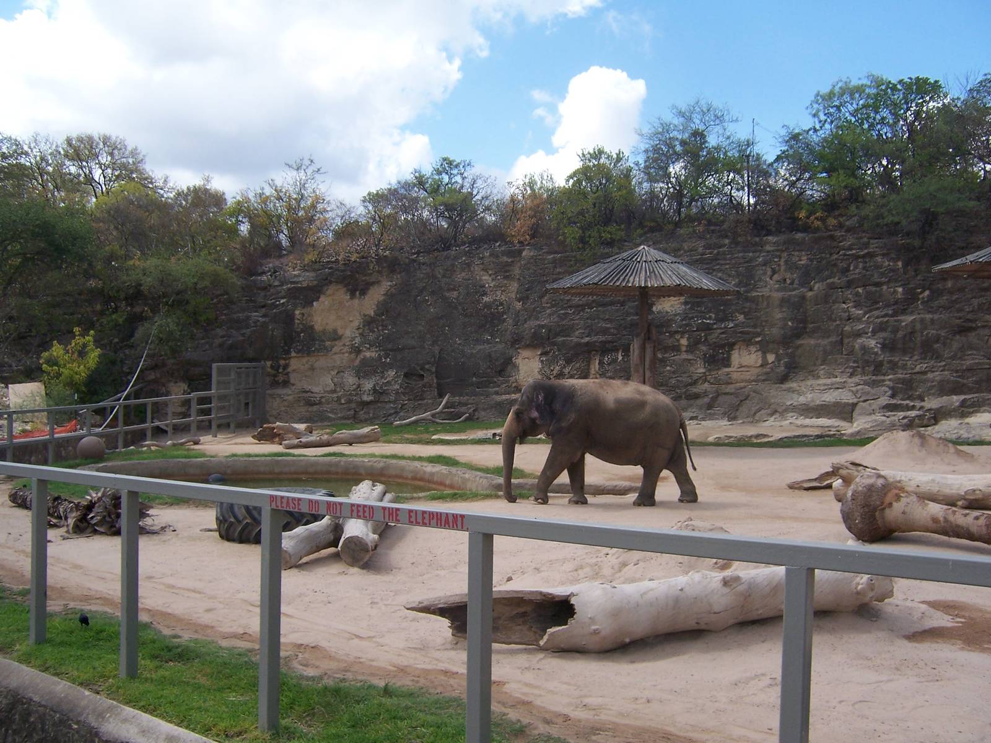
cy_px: 372
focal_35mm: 33
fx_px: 945
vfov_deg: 42.9
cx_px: 496
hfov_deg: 55.4
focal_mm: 5.5
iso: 80
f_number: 3.4
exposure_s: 1/750
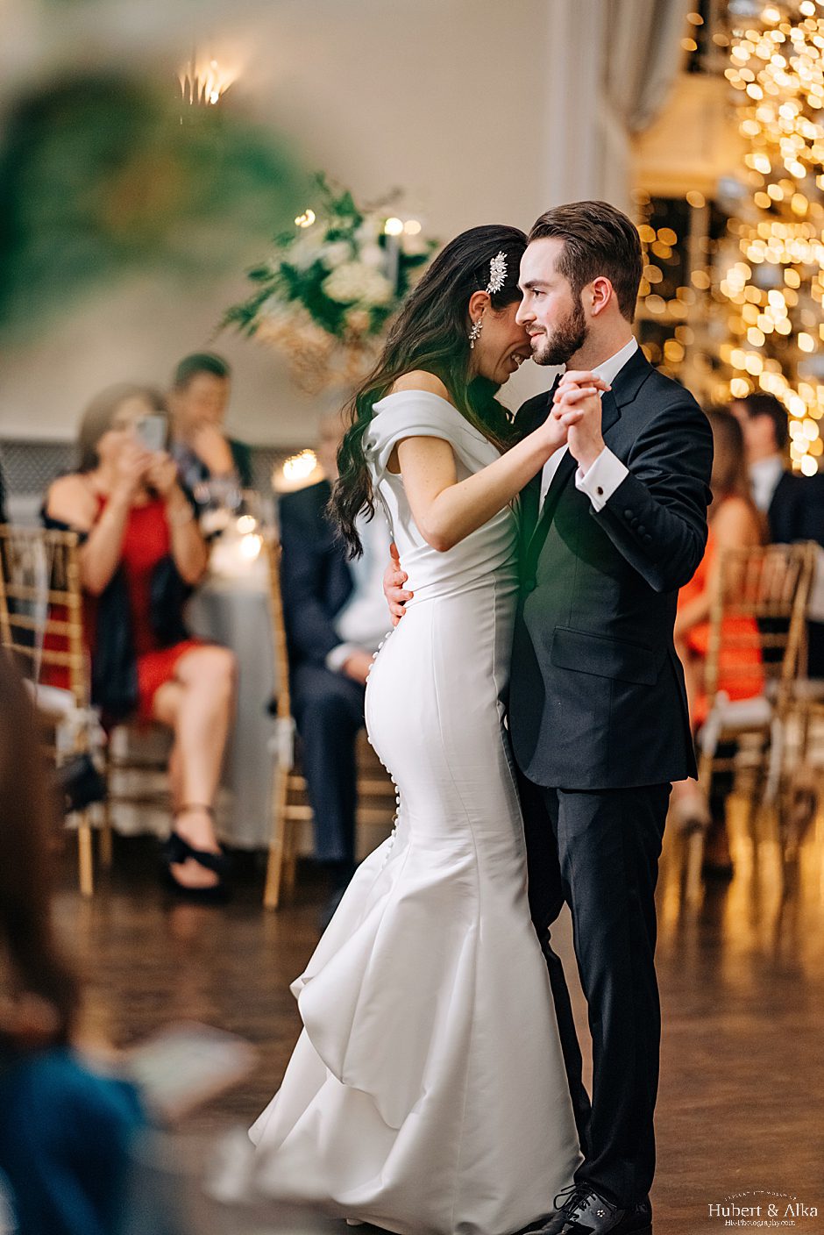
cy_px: 618
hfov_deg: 13.1
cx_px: 412
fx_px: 3601
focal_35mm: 105
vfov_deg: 19.4
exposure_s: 1/125
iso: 500
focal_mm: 105
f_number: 1.4
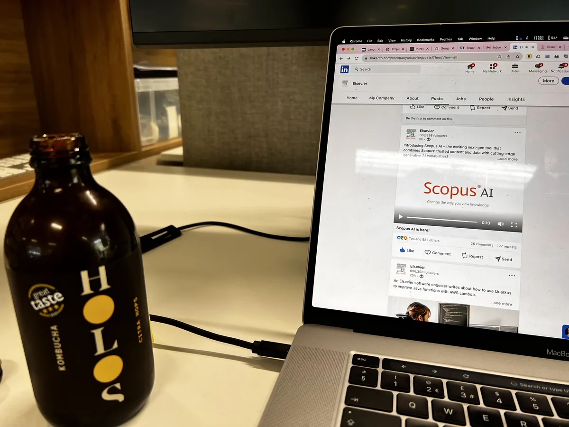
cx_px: 284
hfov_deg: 67.3
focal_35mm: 26
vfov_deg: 53.1
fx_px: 427
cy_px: 214
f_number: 1.5
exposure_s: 1/121
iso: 80
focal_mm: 5.7
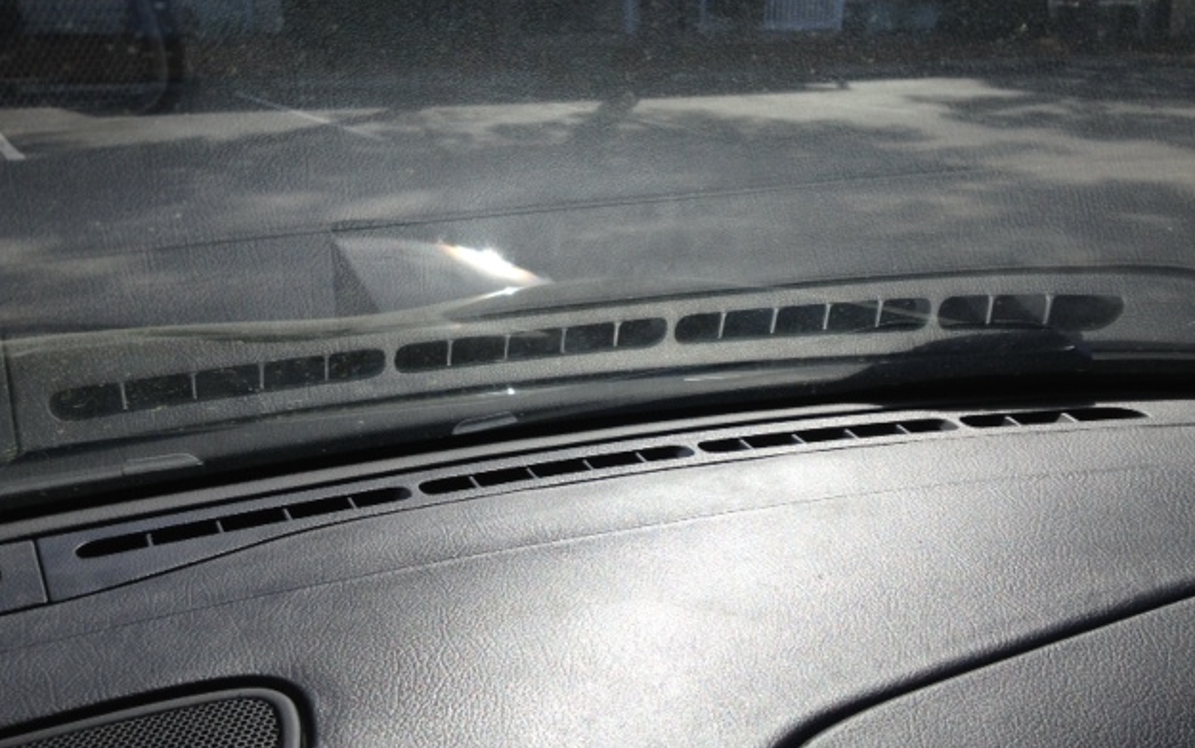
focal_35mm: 38
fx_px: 1238
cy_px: 379
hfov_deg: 51.5
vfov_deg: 33.6
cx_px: 604
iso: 50
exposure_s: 1/1727
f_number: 2.4
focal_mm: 4.28
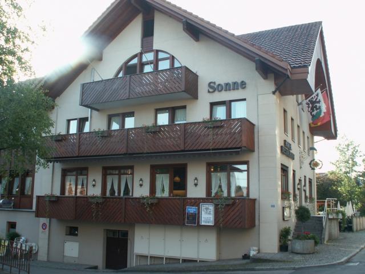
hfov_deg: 52.6
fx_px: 369
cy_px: 137
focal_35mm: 35
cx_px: 182
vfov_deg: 40.7
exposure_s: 1/30
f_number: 5
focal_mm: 5.86
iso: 50
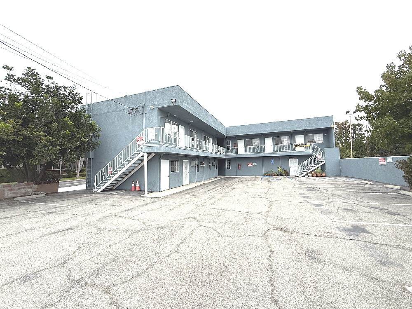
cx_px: 206
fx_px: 167
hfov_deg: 102.1
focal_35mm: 14
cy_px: 154
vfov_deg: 85.7
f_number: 2.2
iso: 50
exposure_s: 1/442
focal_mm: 2.22
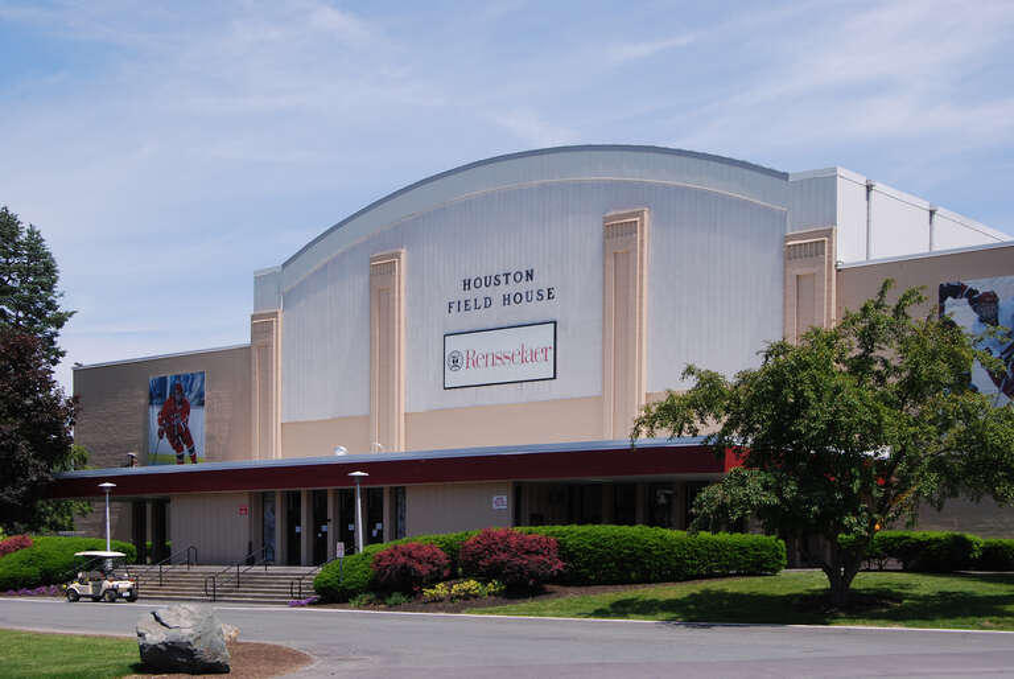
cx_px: 507
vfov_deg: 25.8
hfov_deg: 37.8
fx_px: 1480
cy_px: 340
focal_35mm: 52
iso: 180
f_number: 10
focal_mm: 35
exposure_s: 1/250
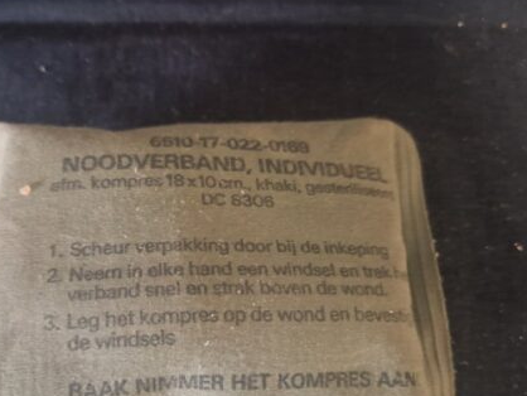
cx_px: 221
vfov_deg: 42.6
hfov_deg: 55.1
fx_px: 503
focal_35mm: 33
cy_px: 251
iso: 500
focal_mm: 5.4
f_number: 1.8
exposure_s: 1/17
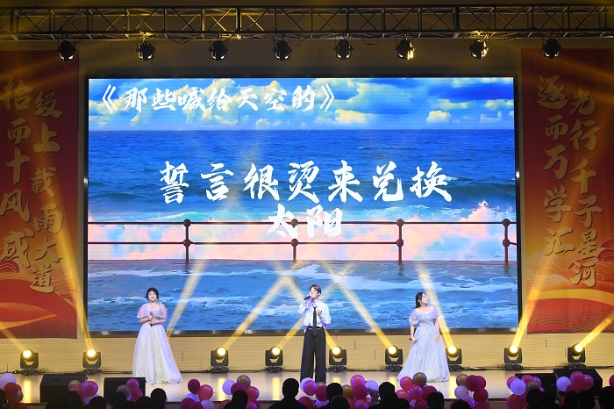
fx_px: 1193
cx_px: 307
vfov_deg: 19.4
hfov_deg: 28.9
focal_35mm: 70
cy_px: 204
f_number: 10
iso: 4000
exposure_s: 1/125
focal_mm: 70
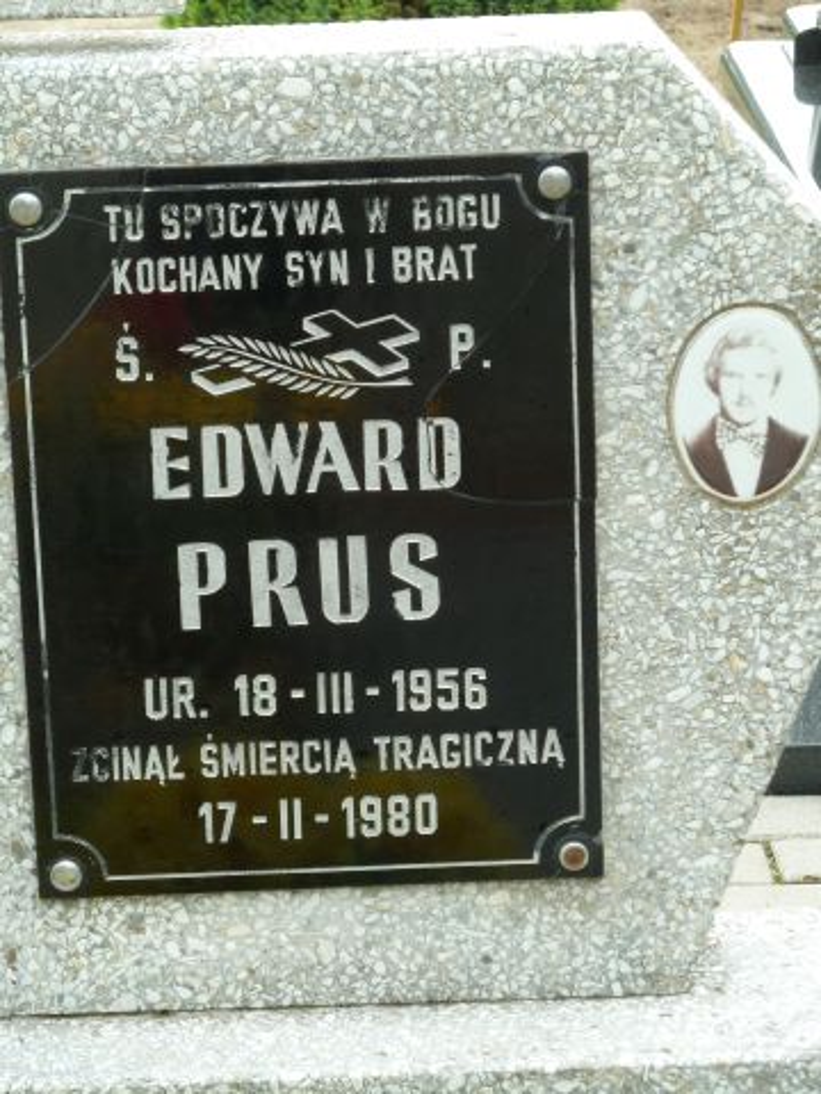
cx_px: 410
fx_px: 4649
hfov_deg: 10.1
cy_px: 547
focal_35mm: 147
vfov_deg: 13.4
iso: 160
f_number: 4.5
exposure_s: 1/60
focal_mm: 24.1
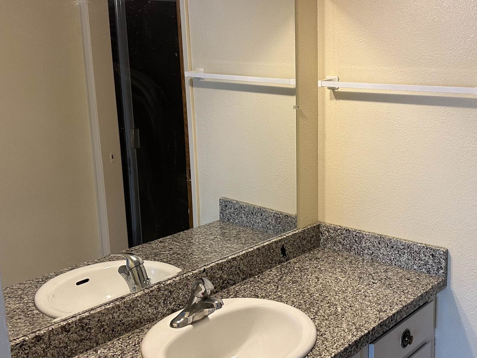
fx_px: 592
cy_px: 175
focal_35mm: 43
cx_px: 323
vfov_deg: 33.6
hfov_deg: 43.2
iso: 125
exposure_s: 1/60
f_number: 1.78
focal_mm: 6.86
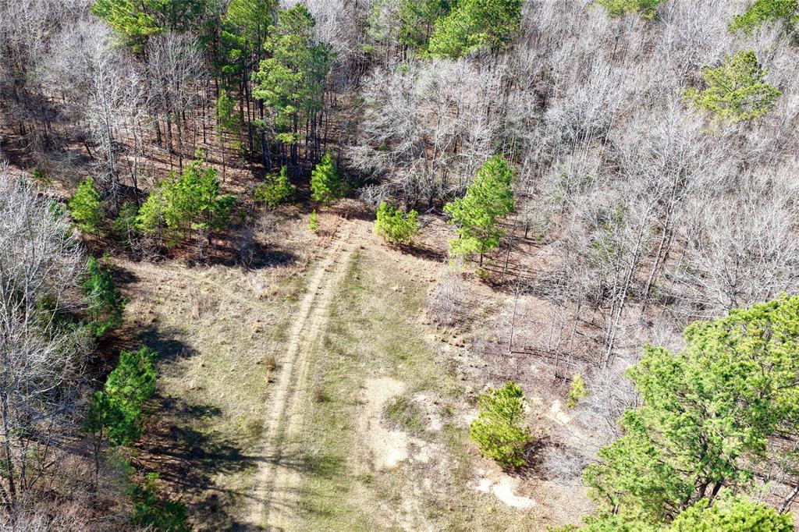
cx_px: 400
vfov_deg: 46.4
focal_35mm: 28
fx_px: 621
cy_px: 266
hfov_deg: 65.5
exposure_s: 1/400
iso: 100
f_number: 2.8
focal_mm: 14.45
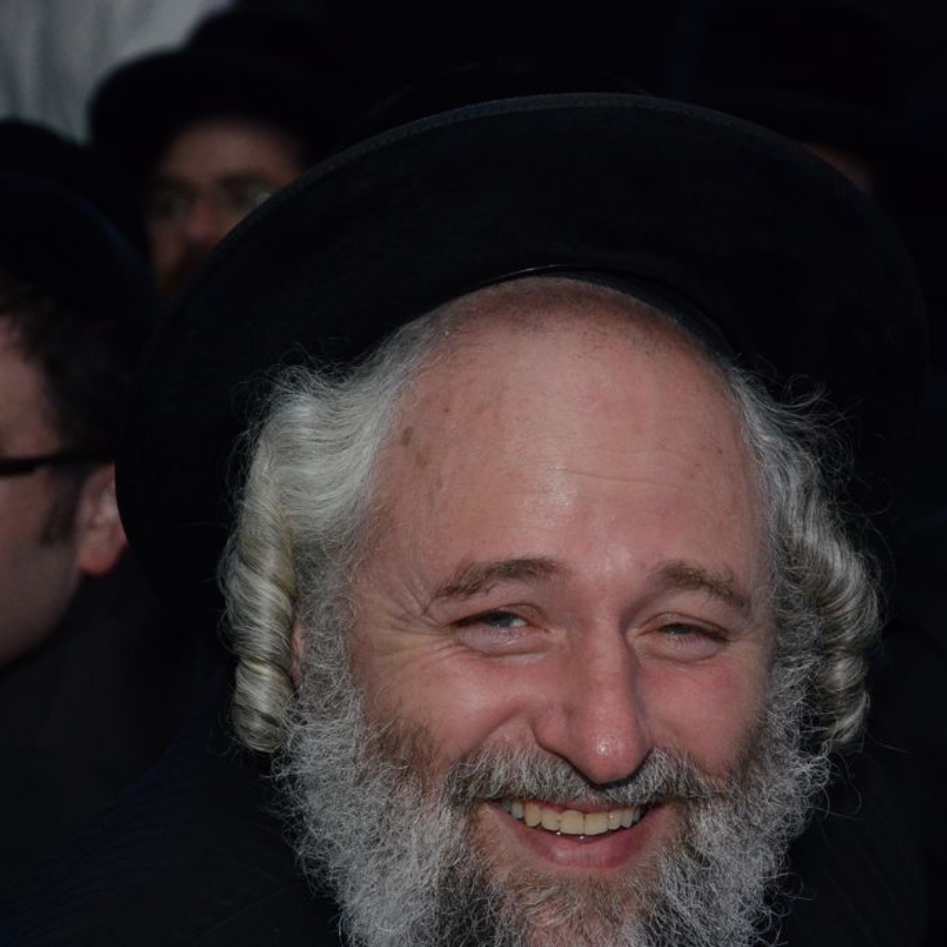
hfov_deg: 10.2
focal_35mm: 171
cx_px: 684
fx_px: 5293
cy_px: 604
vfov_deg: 10.2
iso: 2000
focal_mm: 66
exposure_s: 1/200
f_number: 5.3
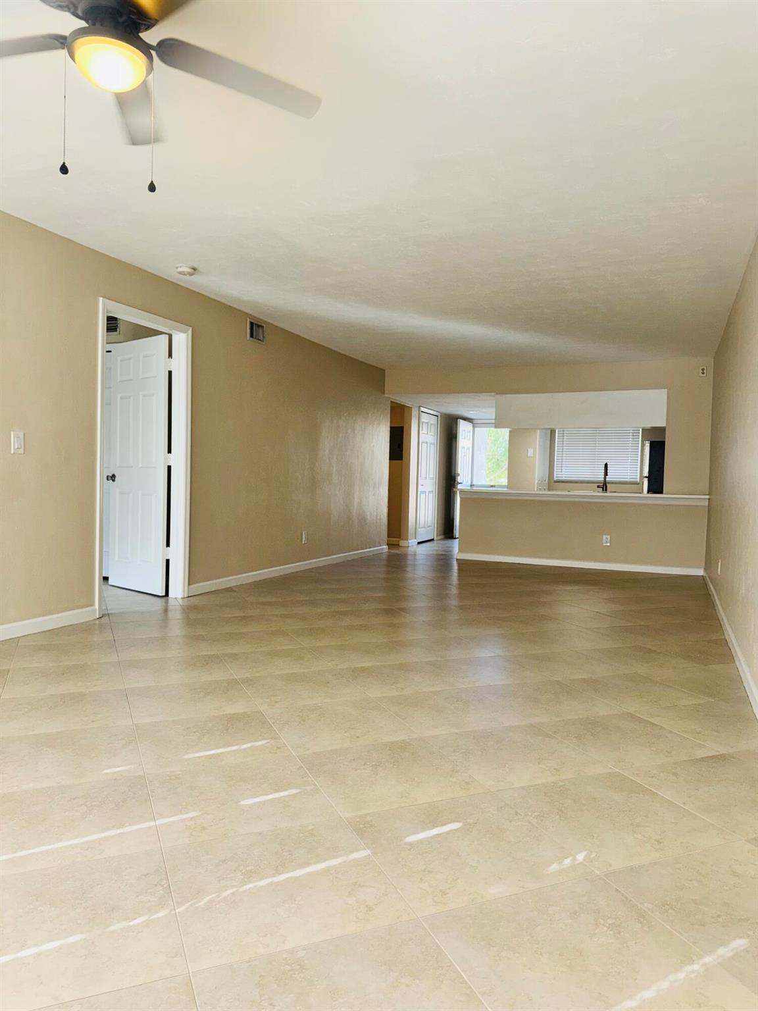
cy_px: 506
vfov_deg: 71.6
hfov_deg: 56.8
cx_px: 379
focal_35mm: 24
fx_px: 701
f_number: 1.78
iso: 64
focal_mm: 6.76
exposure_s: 1/150
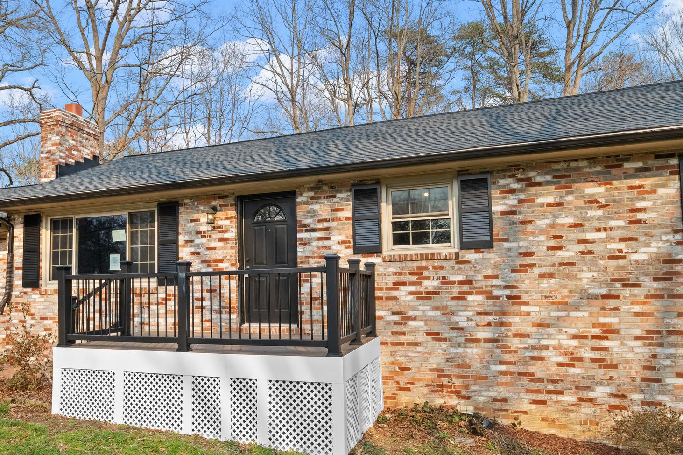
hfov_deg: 64.1
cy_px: 258
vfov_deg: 46.3
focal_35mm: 28
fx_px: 531
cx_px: 237
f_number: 11
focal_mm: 20
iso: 1600
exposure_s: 1/200
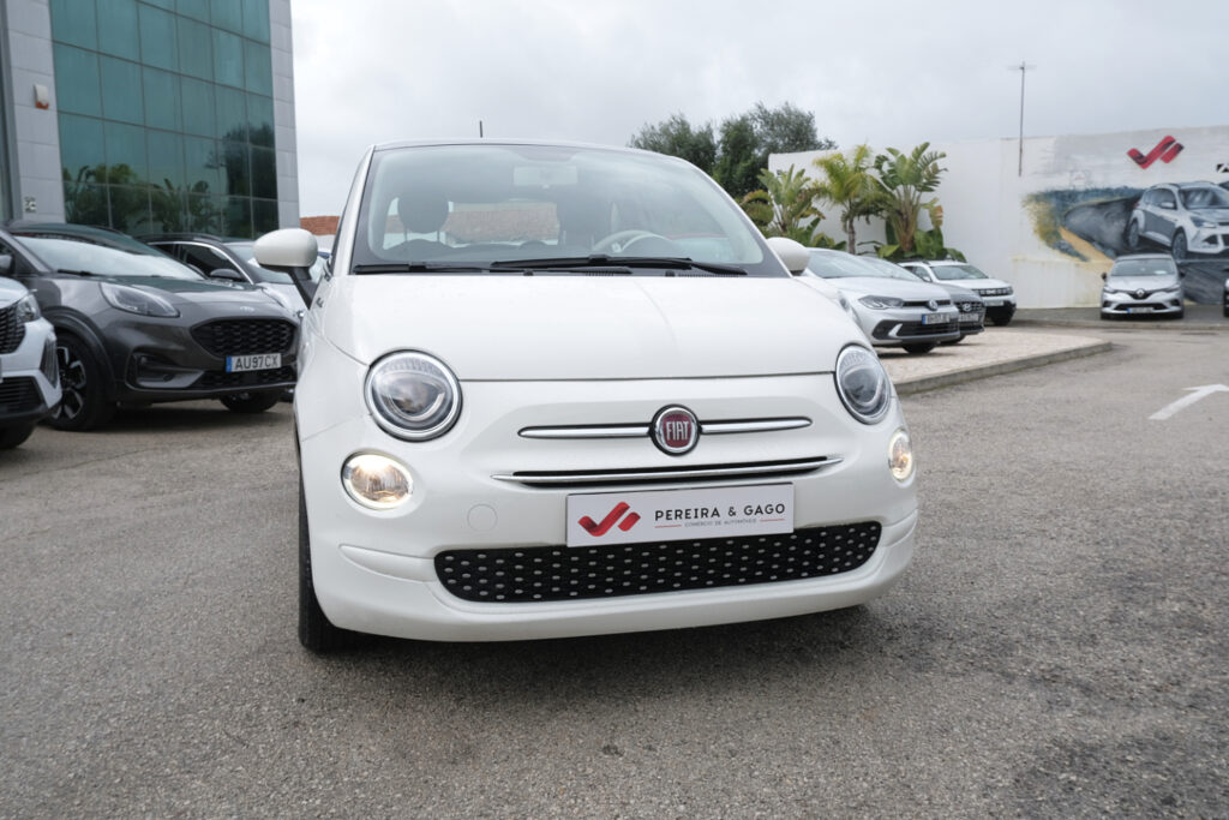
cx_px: 614
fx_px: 1058
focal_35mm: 31
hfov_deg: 60.3
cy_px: 410
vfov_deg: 42.3
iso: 250
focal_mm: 20.9
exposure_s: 1/160
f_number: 9
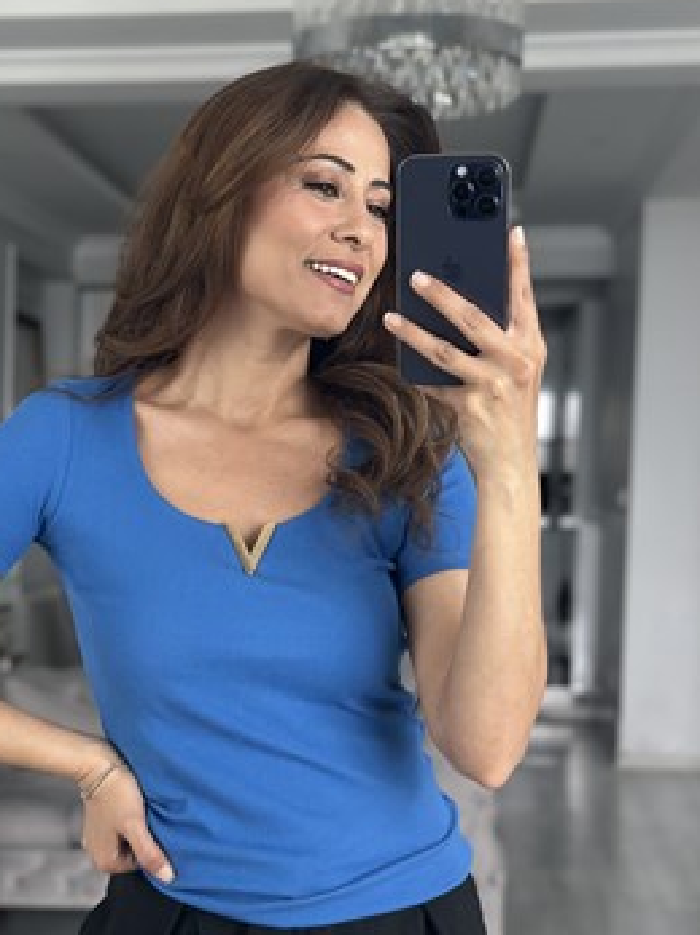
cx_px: 240
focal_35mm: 70
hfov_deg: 20.9
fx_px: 1889
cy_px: 560
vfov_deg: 27.7
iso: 250
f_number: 1.78
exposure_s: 1/60
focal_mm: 6.86
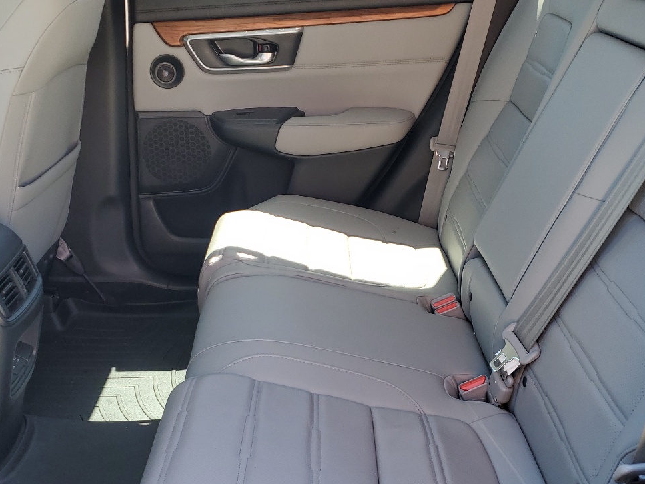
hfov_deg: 43.8
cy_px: 299
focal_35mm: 43
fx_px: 802
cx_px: 311
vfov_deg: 33.5
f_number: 1.5
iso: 50
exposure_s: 1/149
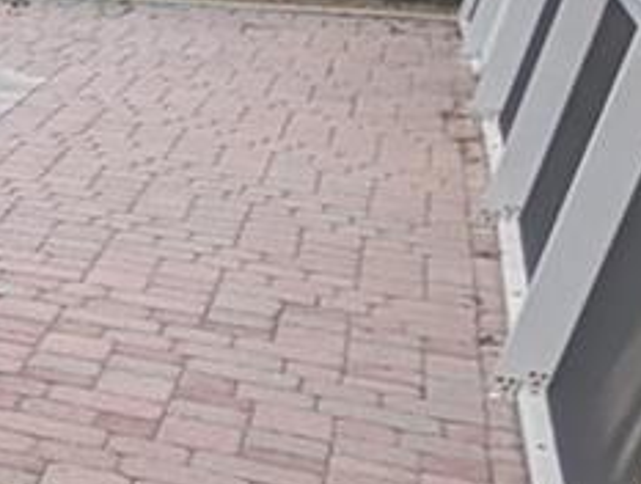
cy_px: 481
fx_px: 1522
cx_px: -1227
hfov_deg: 12.0
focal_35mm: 82
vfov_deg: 17.7
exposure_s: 1/580
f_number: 1.7
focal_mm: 2.02
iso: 43
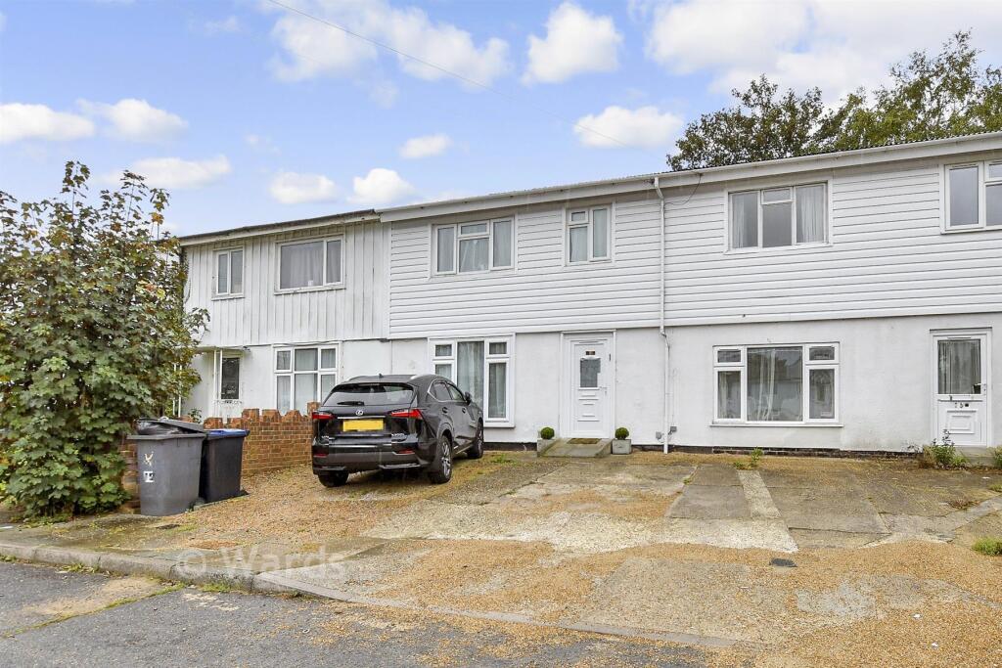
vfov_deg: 77.3
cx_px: 501
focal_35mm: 15
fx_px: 418
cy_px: 334
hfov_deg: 100.4
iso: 200
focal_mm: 10
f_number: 8
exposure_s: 1/160
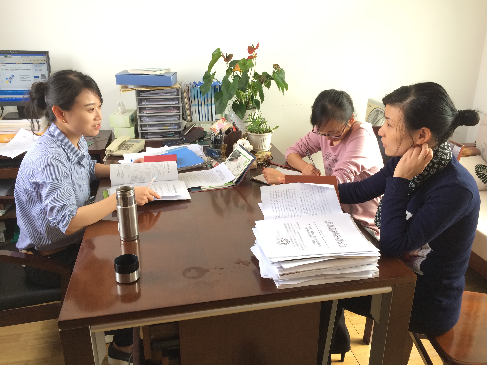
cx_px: 244
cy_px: 182
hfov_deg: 61.7
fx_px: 408
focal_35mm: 29
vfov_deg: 48.2
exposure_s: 1/33
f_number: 2.2
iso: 40
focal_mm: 4.15
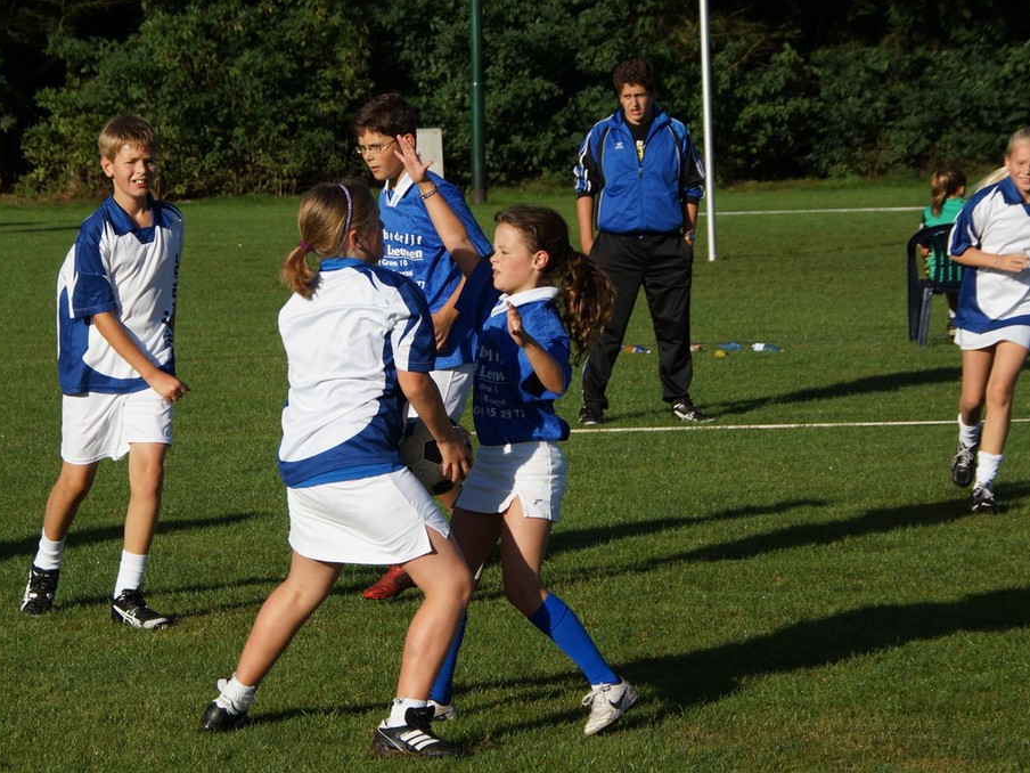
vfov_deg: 15.1
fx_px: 2916
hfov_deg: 20.0
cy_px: 386
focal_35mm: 98
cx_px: 555
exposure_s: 1/500
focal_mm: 60
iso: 100
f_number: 7.1
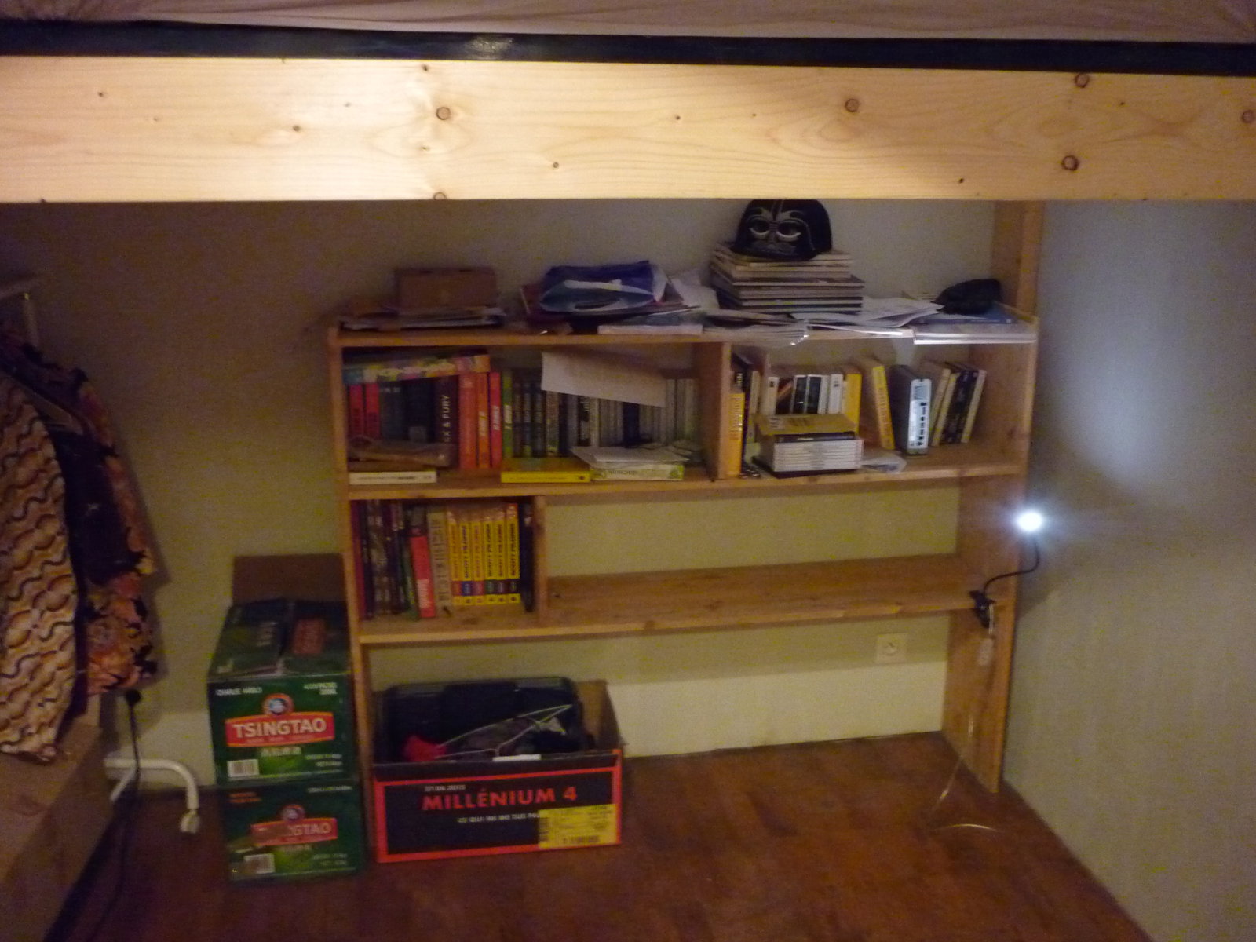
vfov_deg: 42.9
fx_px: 1197
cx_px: 628
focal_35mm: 33
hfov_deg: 55.4
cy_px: 471
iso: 800
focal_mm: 5.5
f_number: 2.8
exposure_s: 1/15
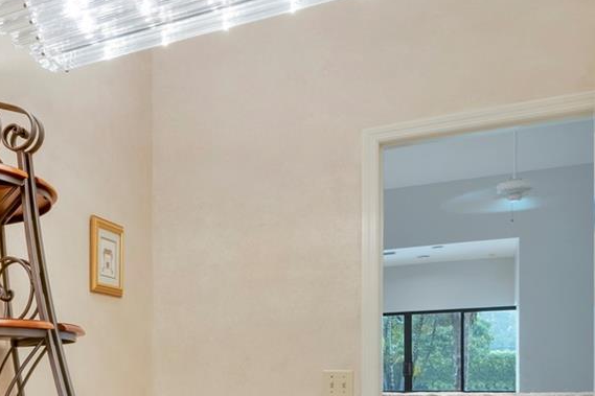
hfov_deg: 38.0
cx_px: -22
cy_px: 385
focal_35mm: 45
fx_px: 743
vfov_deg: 28.3
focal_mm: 16
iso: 125
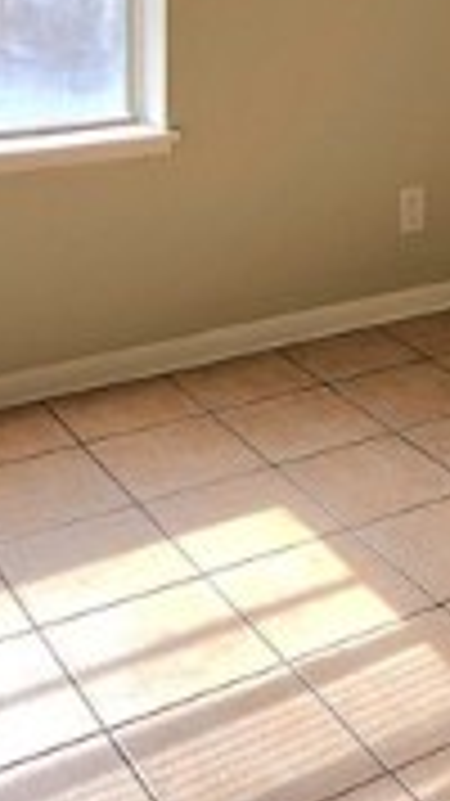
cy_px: -72
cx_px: 396
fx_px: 1295
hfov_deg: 19.4
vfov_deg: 30.8
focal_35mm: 61
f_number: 2.2
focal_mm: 1.74
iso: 32
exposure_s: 1/135
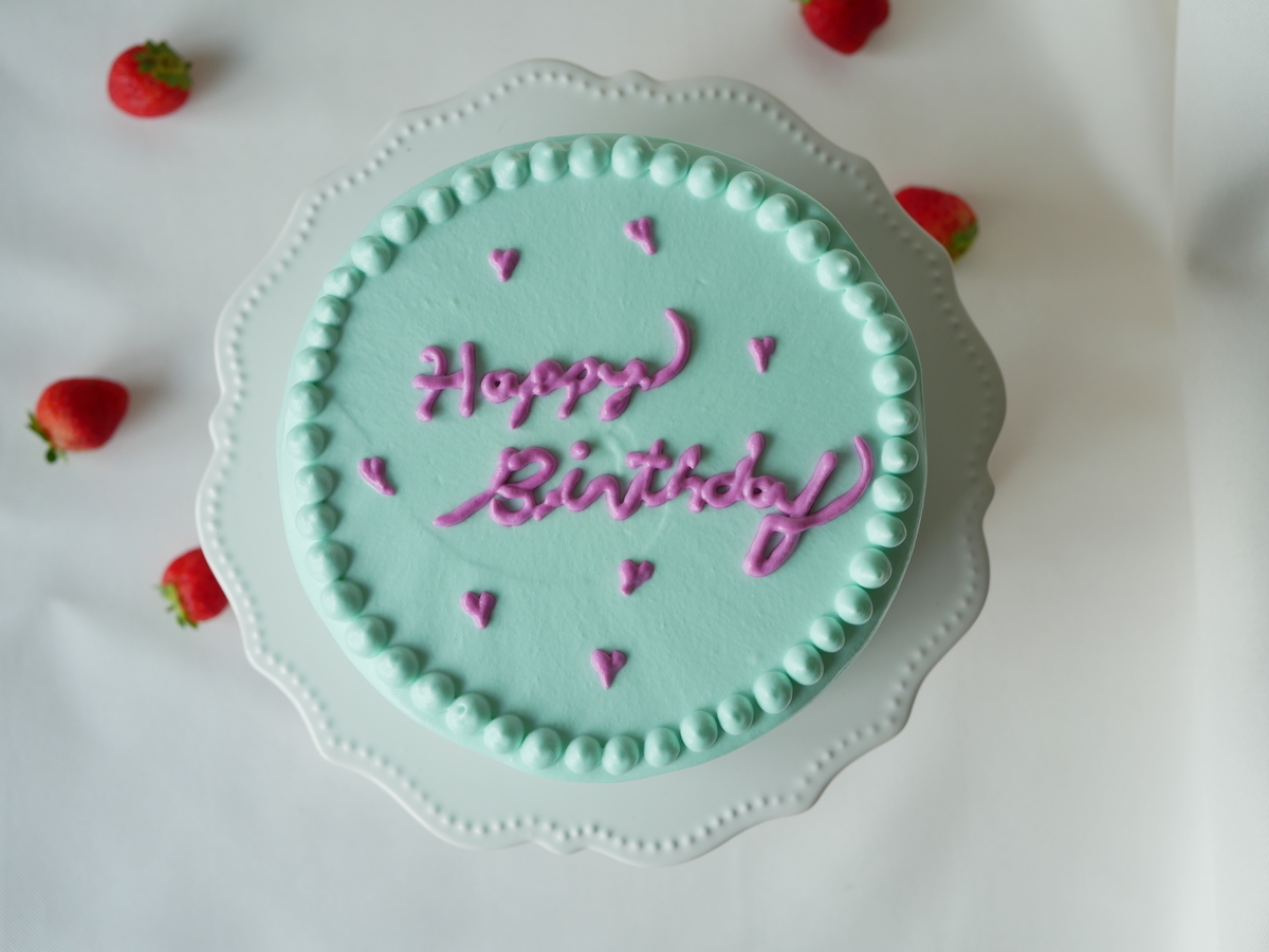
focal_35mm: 50
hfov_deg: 38.2
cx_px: 634
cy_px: 476
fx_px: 1834
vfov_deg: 29.1
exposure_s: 1/125
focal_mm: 25
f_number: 3.5
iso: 200
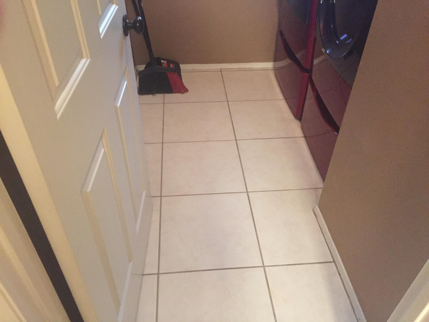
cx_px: 214
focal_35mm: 29
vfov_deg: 48.2
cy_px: 161
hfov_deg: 61.7
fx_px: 359
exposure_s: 1/15
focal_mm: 4.15
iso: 400
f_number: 2.2
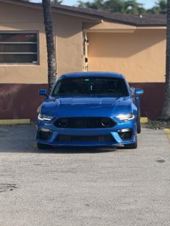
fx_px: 936
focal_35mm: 143
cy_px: 118
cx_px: 91
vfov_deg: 13.8
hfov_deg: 10.4
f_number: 2.8
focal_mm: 15.66
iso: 50
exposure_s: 1/533
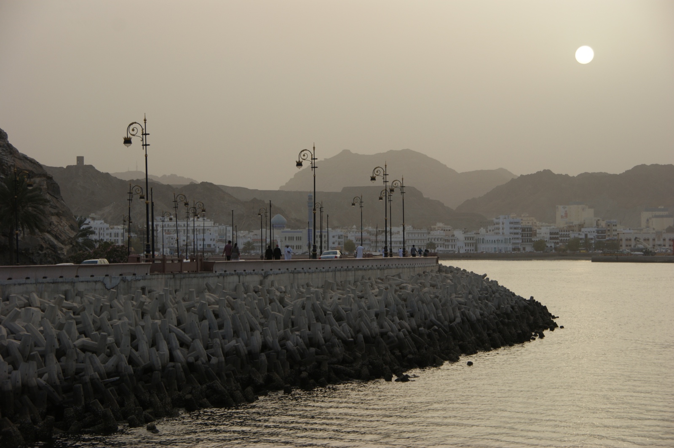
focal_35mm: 90
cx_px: 337
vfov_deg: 15.2
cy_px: 224
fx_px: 1684
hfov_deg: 22.6
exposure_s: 1/125
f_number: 6.3
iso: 100
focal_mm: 60
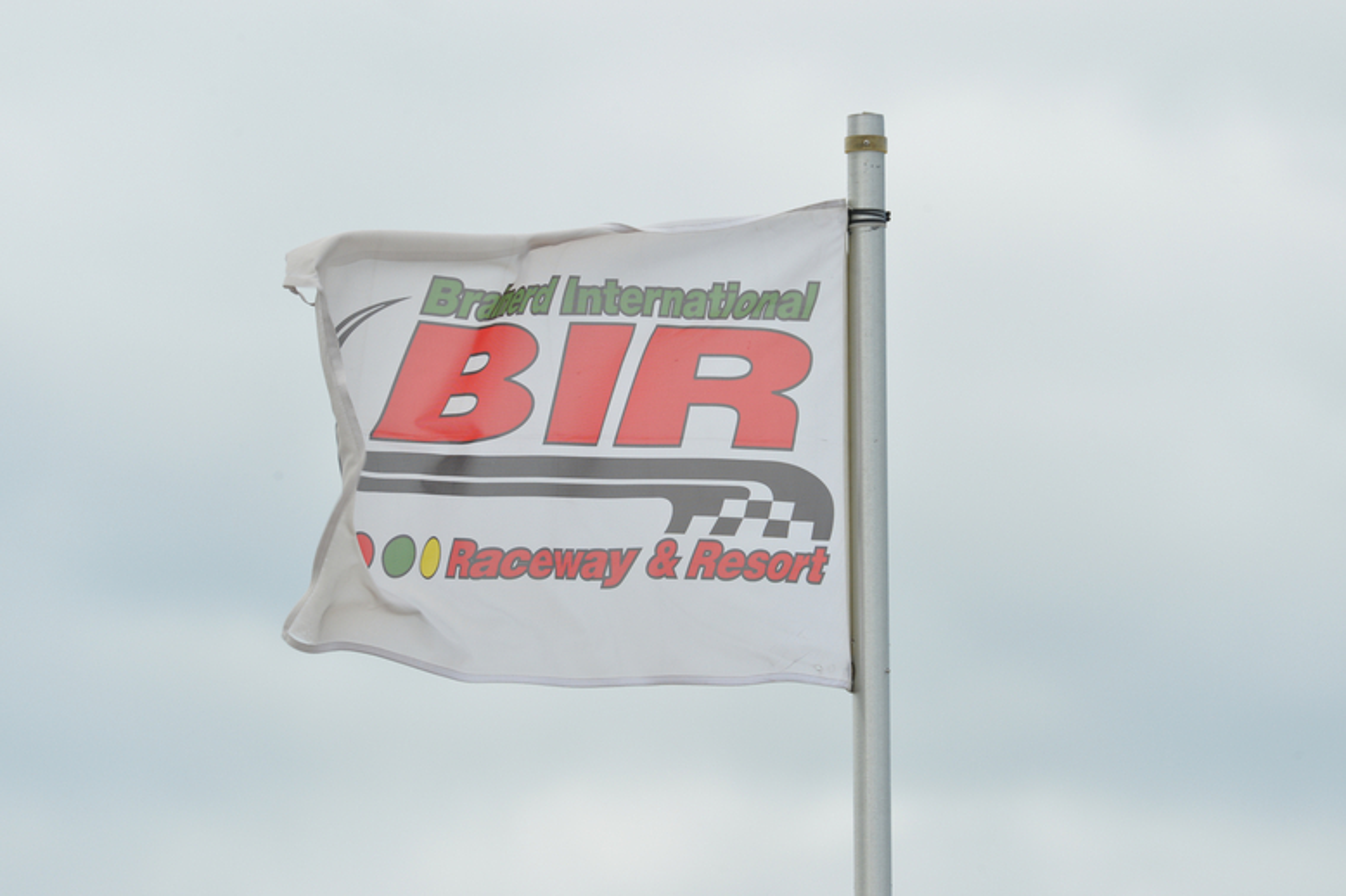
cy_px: 448
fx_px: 14948
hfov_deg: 5.2
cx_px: 673
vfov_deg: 3.4
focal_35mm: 400
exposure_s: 1/640
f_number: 8
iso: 800
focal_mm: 400
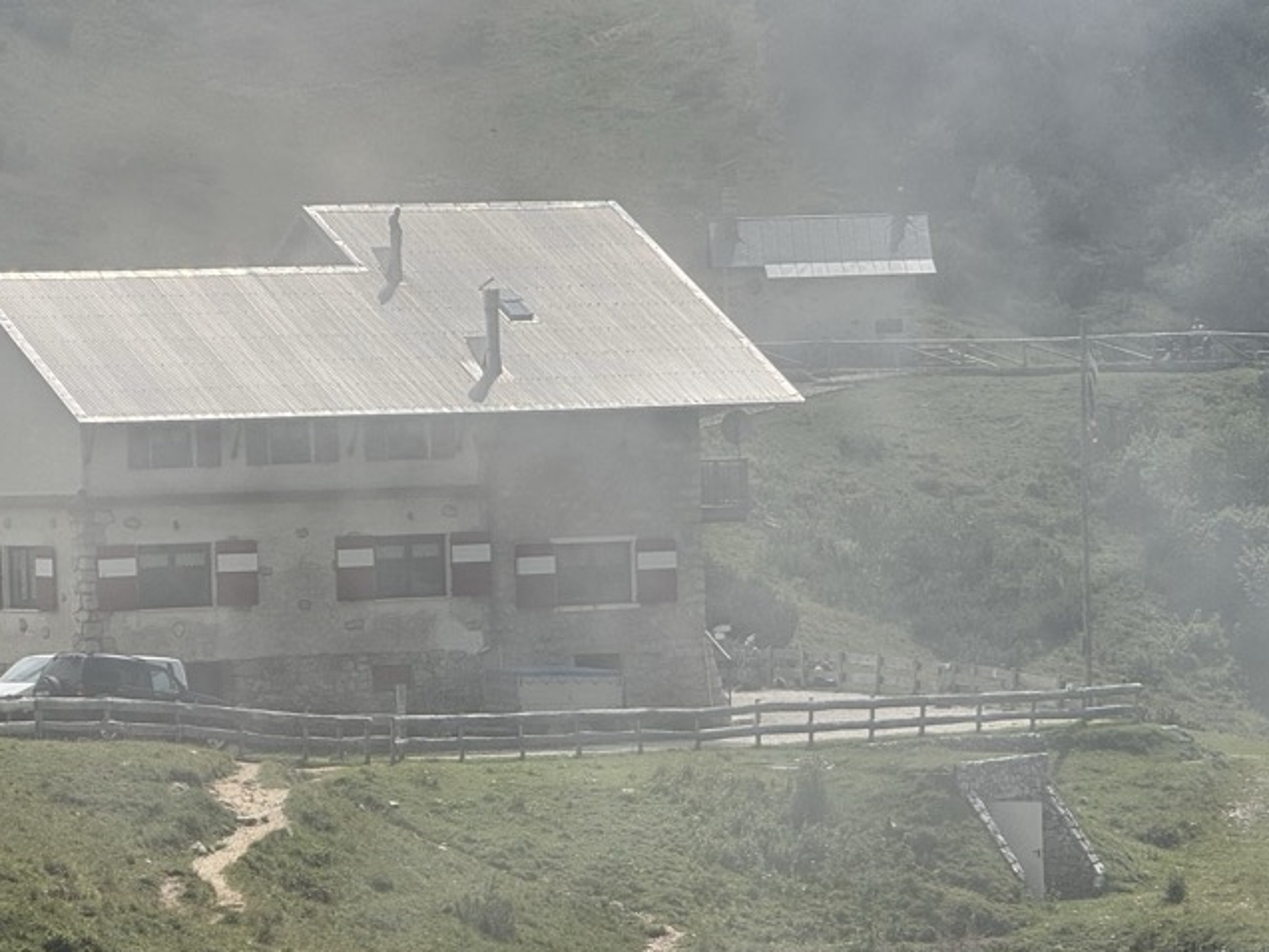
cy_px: 605
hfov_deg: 10.2
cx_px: 580
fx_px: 7077
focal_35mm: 193
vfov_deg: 7.7
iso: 40
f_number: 2.8
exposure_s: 1/2283
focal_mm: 15.66
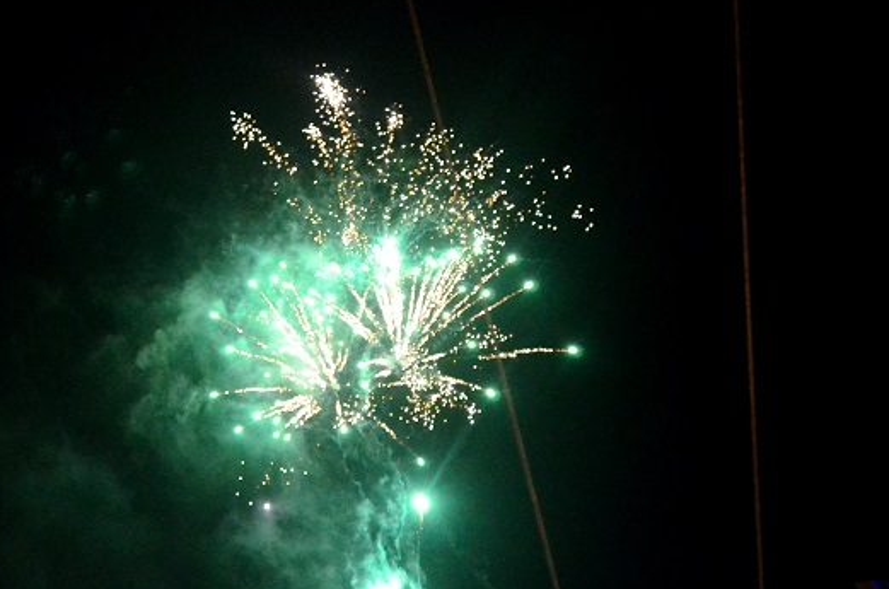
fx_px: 1700
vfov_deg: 19.6
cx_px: 183
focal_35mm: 69
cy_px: 216
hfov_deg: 28.7
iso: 5000
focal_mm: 24
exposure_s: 1/40
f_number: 4
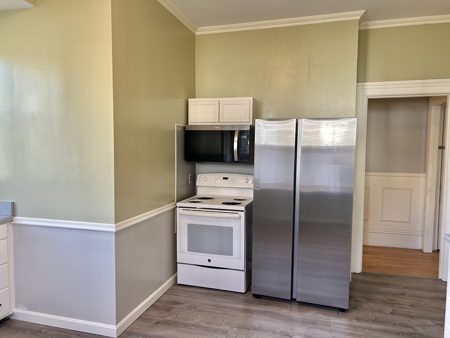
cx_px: 225
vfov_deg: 53.1
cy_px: 169
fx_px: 338
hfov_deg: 67.3
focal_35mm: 26
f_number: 1.5
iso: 100
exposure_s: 1/120
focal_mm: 5.7
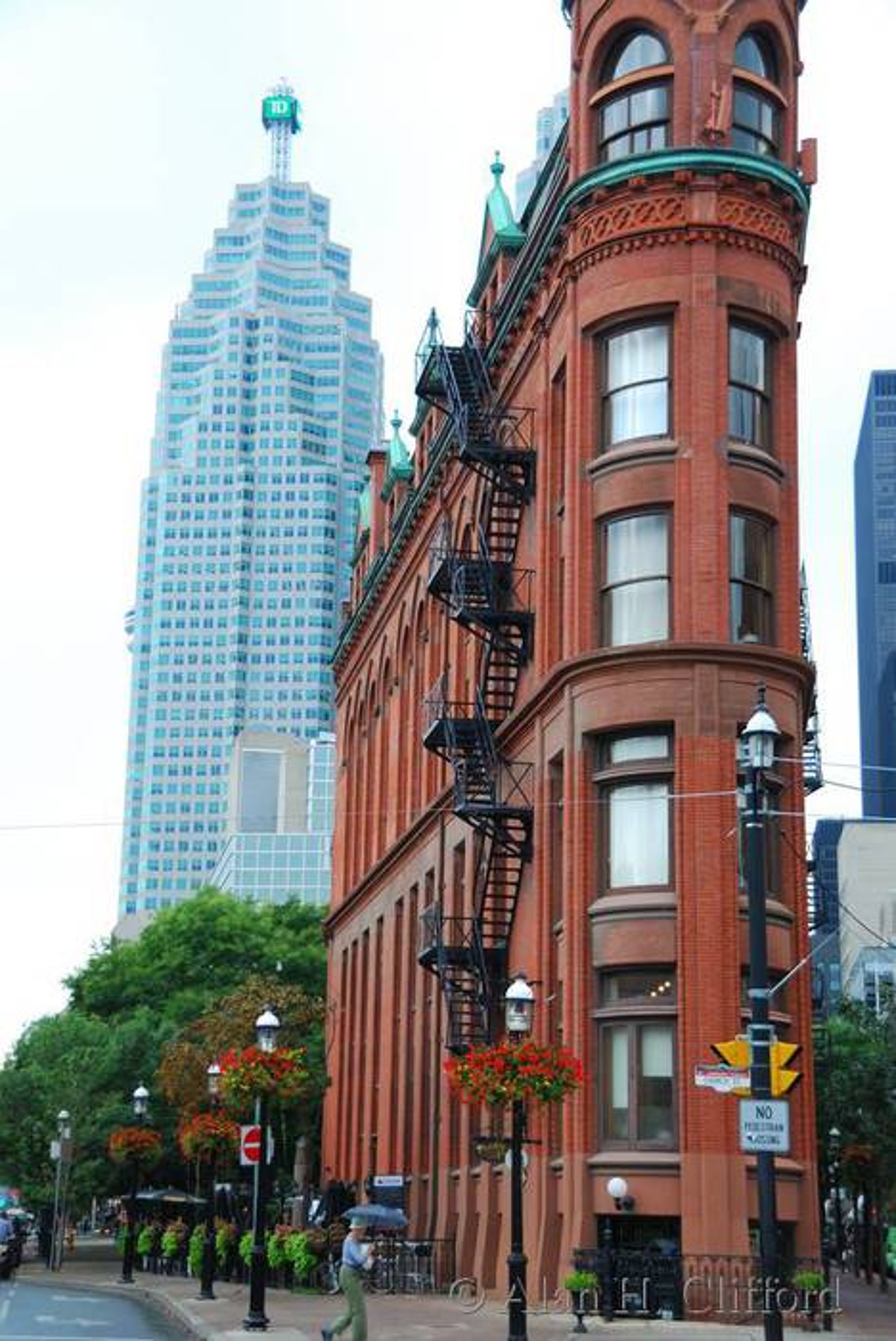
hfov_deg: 23.8
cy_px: 670
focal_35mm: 57
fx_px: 2124
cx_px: 448
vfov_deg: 35.0
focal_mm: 38
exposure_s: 1/160
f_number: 4.5
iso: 220
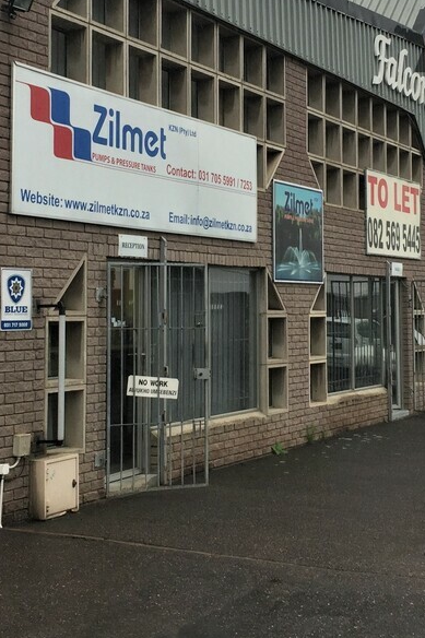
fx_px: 1098
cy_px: 224
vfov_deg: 32.2
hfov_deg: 21.9
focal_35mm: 62
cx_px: 264
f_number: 2.2
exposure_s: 1/226
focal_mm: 4.15
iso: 32
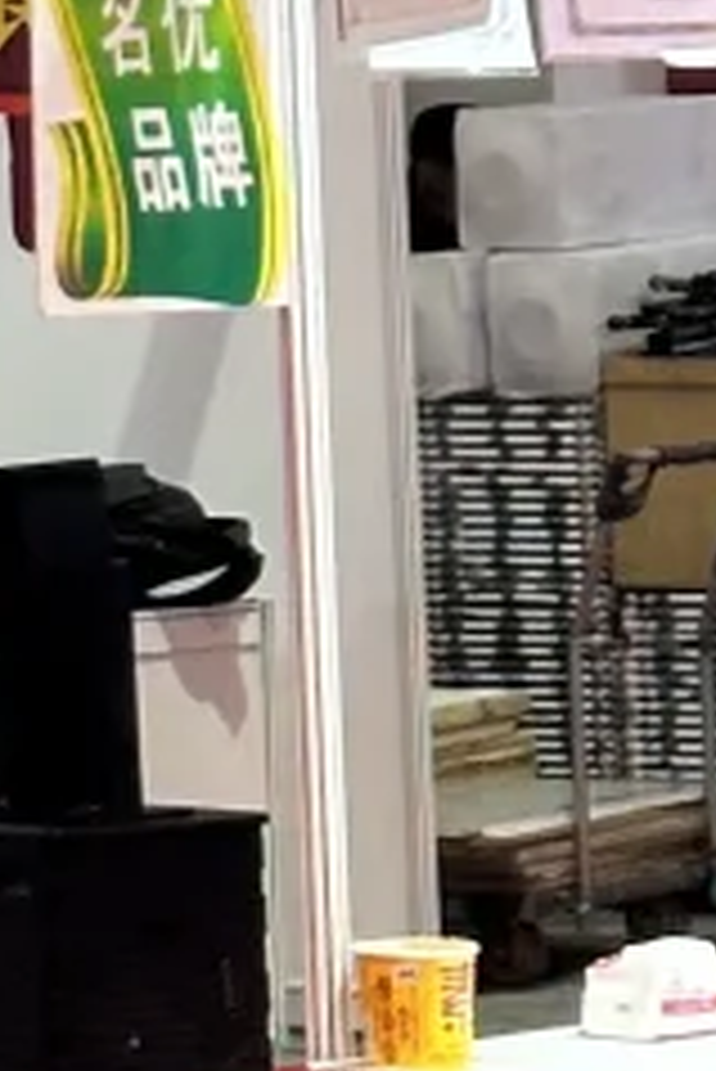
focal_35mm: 302
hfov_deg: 4.5
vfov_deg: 6.6
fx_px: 8996
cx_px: -437
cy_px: -922
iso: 125
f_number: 1.78
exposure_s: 1/50
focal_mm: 6.86
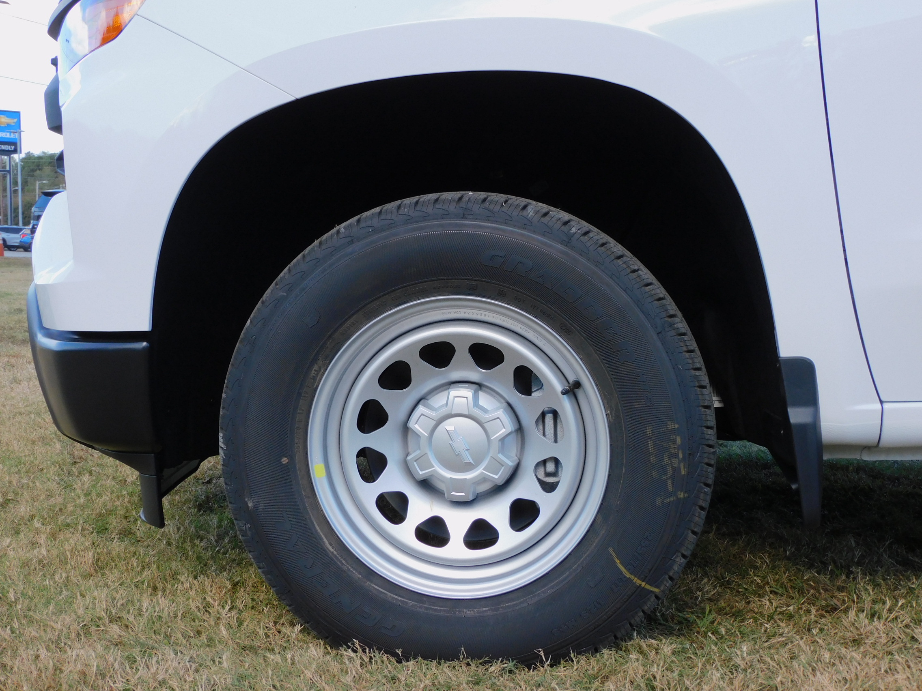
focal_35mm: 50
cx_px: 461
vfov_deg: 29.1
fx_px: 1332
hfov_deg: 38.2
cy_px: 346
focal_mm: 9
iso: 125
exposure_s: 1/250
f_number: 4
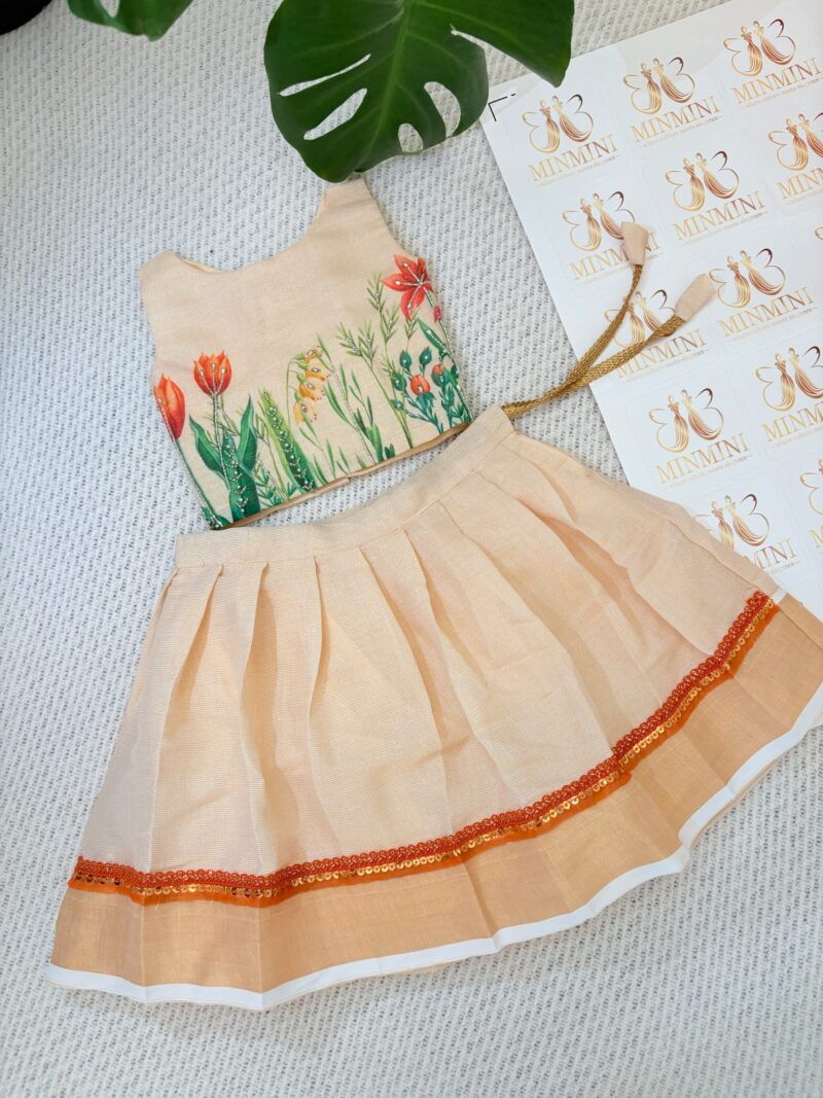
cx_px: 412
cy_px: 549
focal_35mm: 26
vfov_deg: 67.3
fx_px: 824
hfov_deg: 53.1
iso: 100
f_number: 1.6
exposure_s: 1/60
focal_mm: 5.96
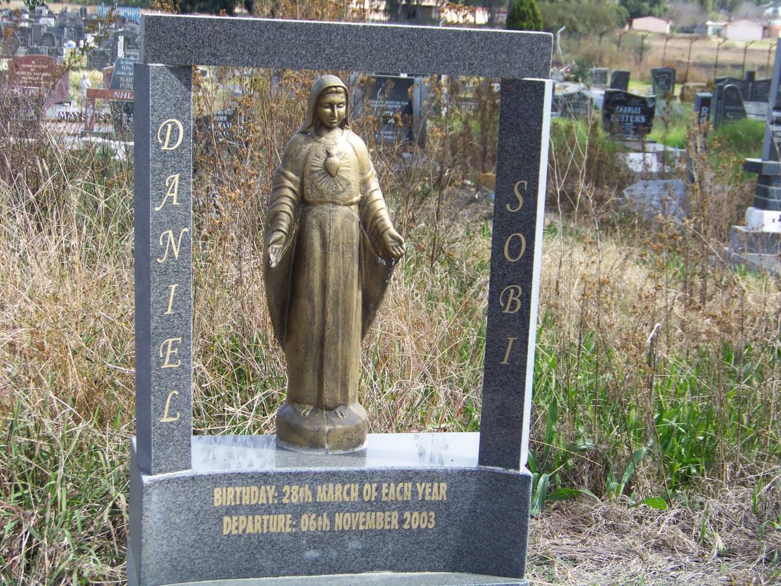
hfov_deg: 27.8
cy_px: 293
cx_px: 390
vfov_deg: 21.0
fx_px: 1579
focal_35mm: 70
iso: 64
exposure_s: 1/250
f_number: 3.2
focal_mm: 11.7
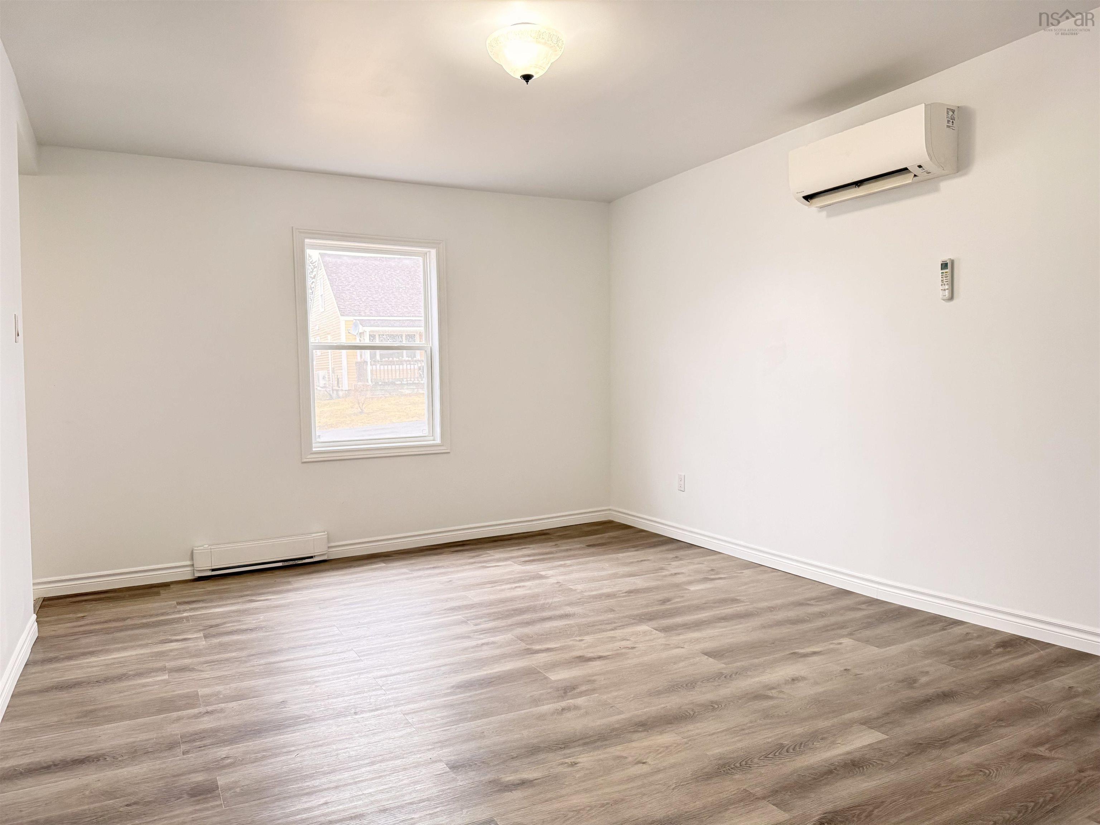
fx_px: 763
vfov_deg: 56.8
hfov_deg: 71.6
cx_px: 550
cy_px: 412
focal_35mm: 24
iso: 400
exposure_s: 1/120
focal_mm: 6.76
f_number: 1.78
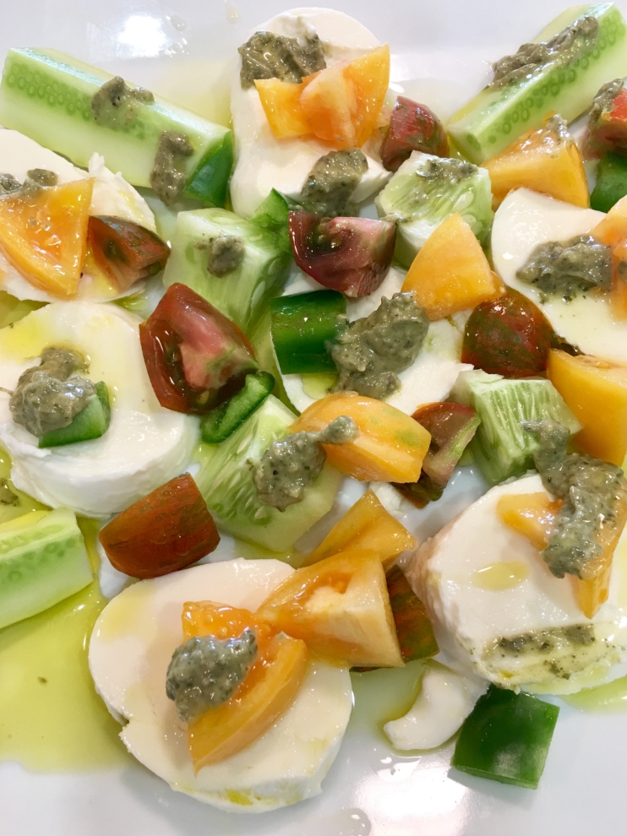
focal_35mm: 30
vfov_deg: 60.0
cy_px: 416
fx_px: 725
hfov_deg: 46.8
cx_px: 317
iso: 32
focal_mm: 4.15
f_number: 2.2
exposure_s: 1/15
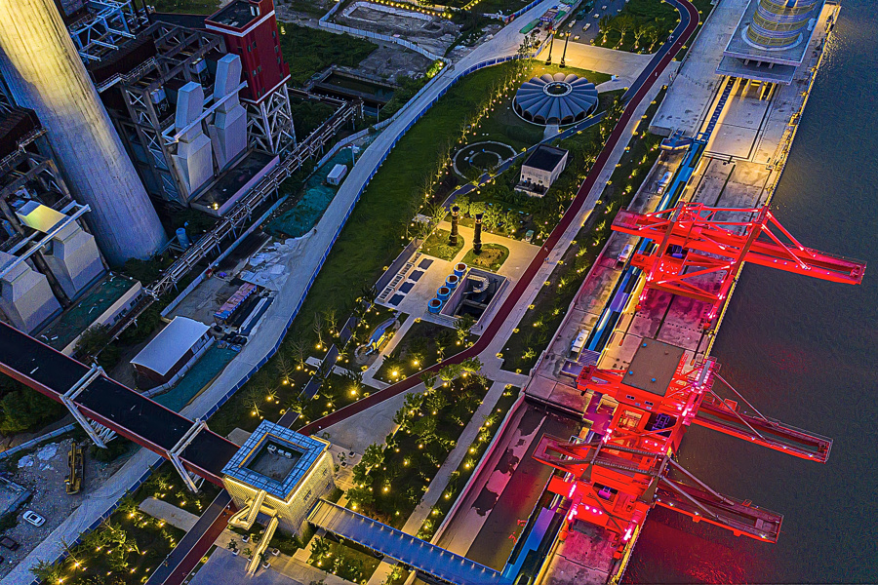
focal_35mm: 28
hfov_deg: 65.5
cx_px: 439
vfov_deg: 46.4
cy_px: 292
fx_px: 683
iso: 400
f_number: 2.8
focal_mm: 10.26
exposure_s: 1/20
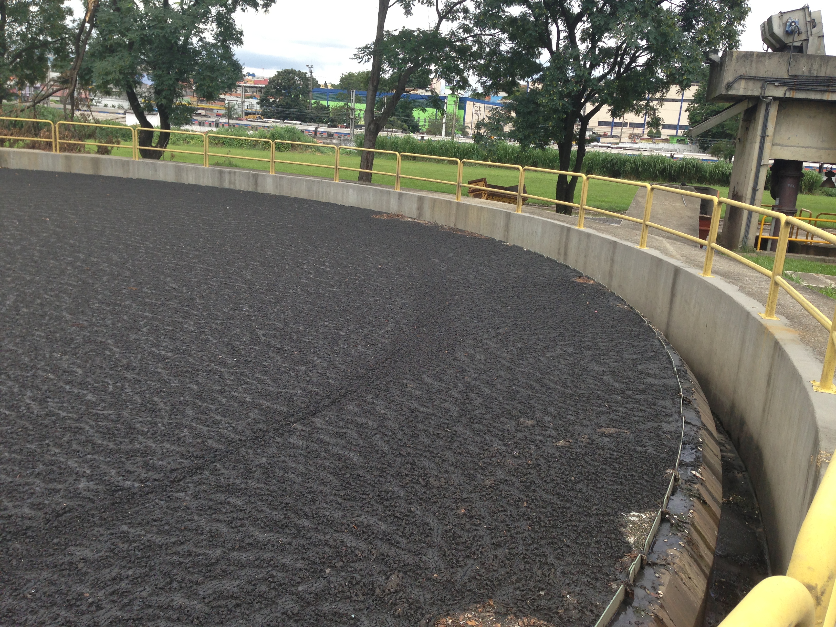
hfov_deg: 55.4
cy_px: 314
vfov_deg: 42.9
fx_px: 797
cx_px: 418
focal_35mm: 33
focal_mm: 4.13
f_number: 2.4
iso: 50
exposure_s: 1/723
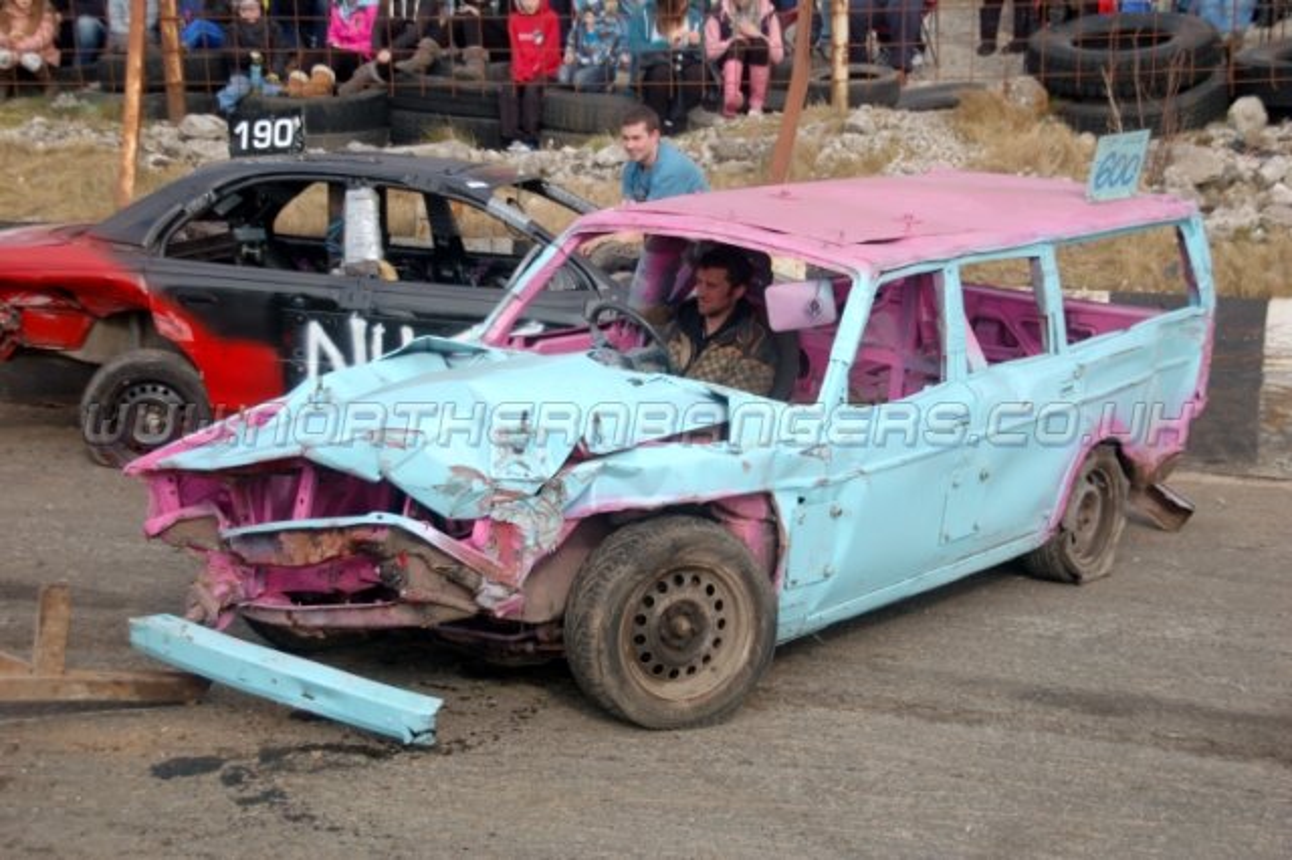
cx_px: 646
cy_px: 430
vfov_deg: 19.7
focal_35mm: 69
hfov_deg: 29.3
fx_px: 2475
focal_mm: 46
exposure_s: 1/500
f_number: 5
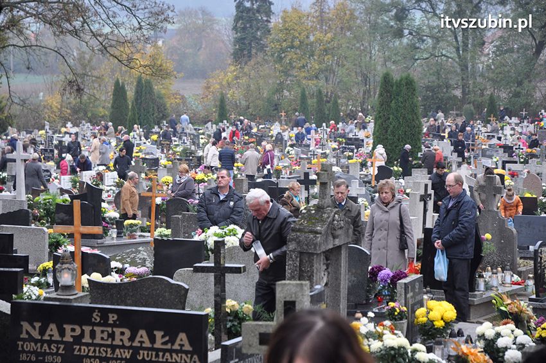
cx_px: 273
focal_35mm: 105
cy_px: 182
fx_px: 1591
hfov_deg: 19.5
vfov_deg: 13.0
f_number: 4.5
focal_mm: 70
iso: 640
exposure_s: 1/320
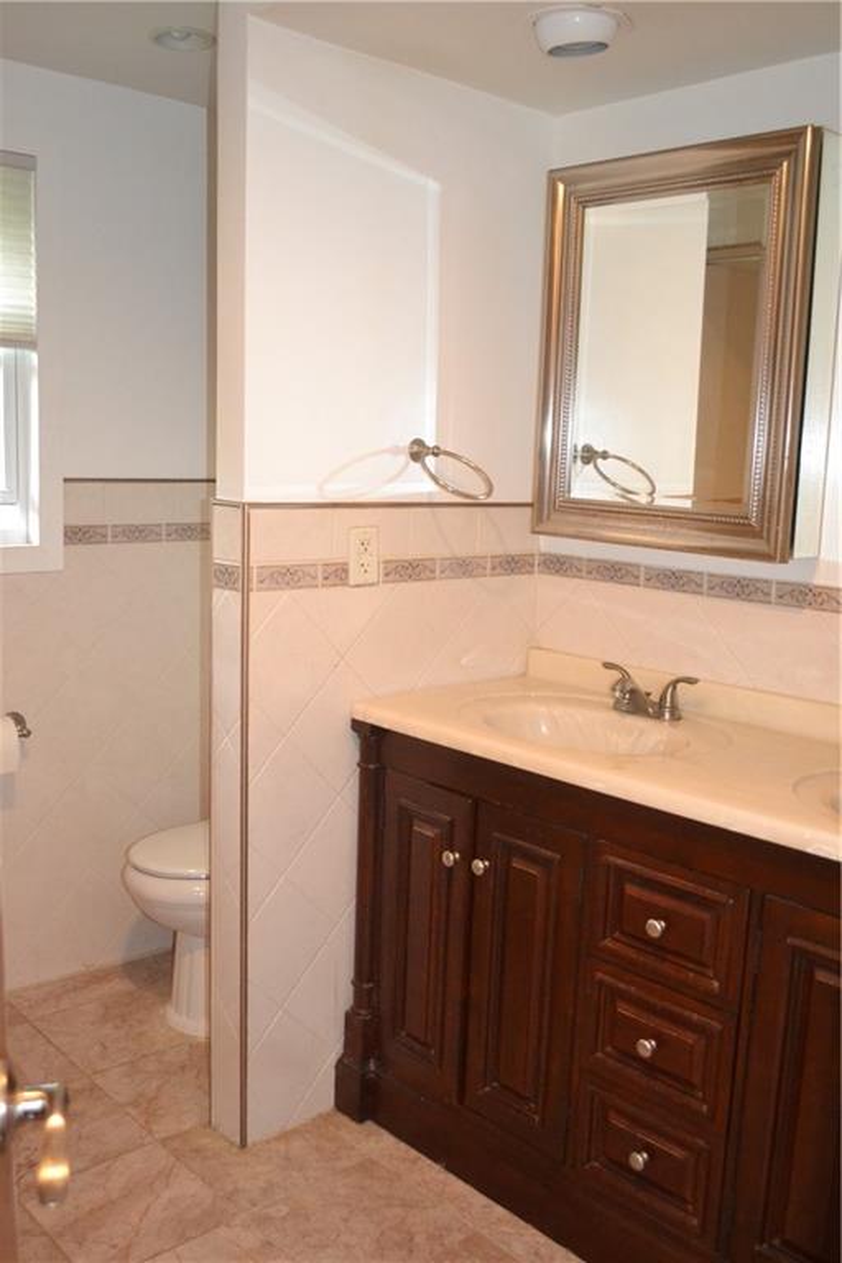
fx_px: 1158
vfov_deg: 57.2
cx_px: 421
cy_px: 632
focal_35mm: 33
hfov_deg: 40.0
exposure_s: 1/60
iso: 2800
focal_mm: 22
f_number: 3.8
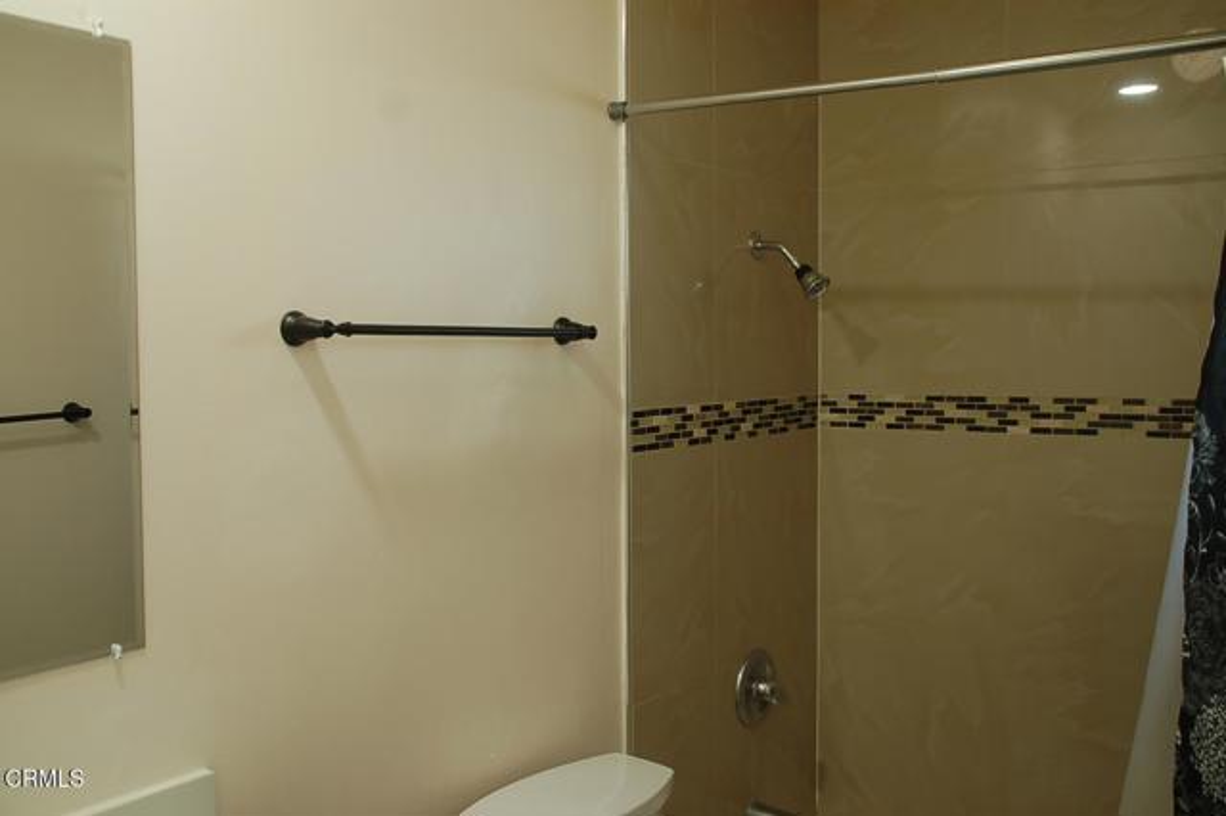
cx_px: 613
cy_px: 408
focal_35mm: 38
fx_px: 1276
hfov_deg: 51.3
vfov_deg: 35.5
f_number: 4
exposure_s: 1/40
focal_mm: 25
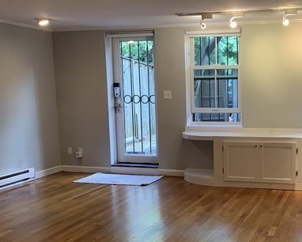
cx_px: 217
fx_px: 456
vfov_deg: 29.5
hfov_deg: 36.0
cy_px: 166
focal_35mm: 51
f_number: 1.8
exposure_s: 1/60
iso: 125
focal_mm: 4.25
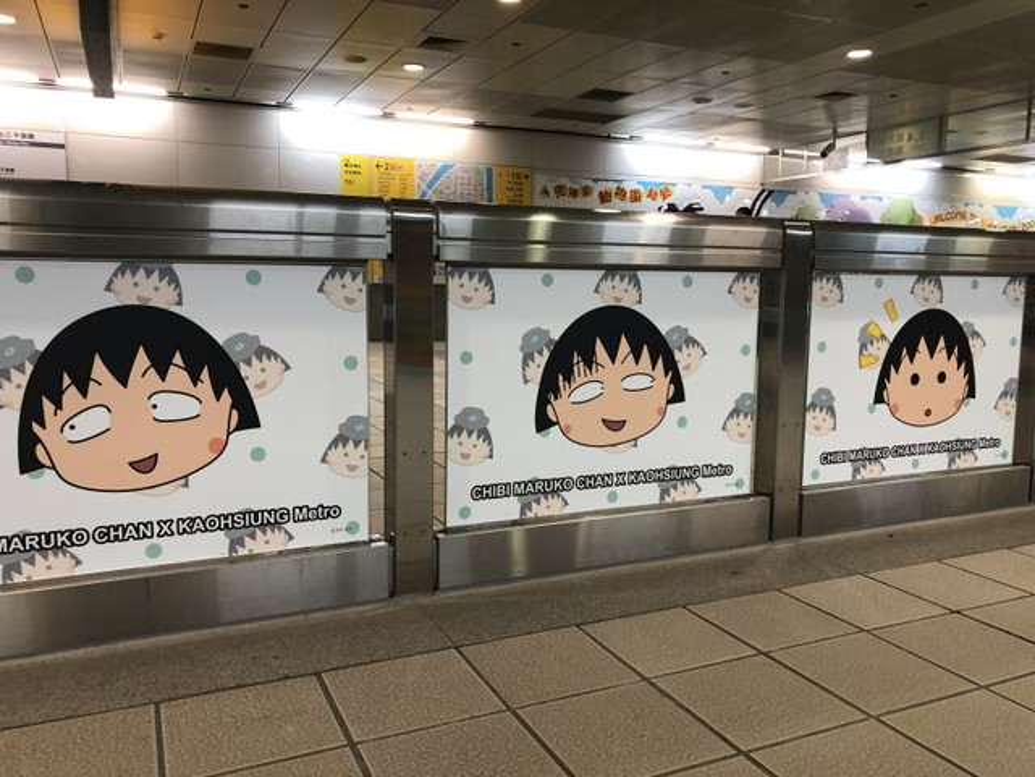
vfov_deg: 49.7
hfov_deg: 63.4
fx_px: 837
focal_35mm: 28
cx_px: 518
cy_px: 388
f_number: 1.8
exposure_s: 1/17
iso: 40
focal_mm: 3.99
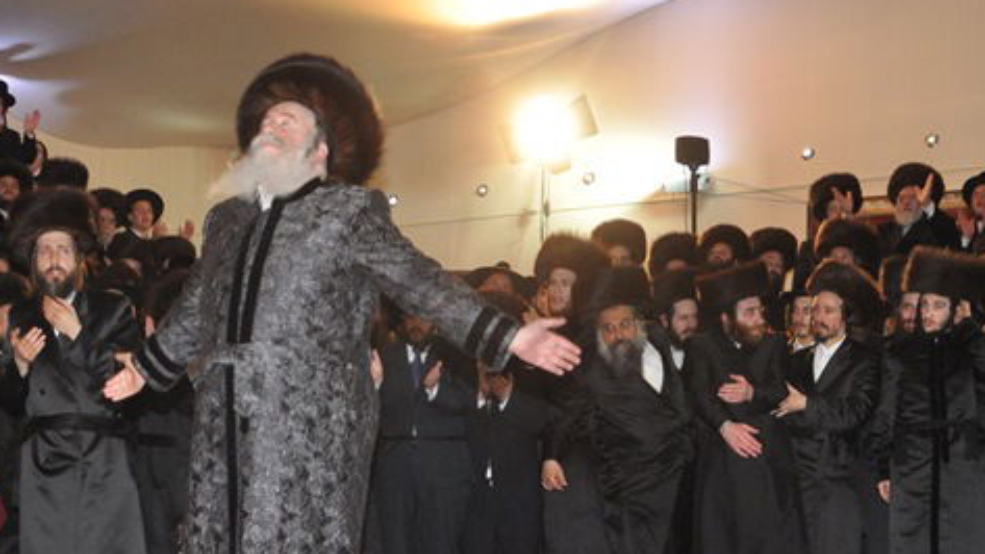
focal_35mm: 78
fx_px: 2041
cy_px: 633
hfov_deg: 26.9
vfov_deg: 15.0
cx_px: 287
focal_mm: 23
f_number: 5.6
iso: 640
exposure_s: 1/100
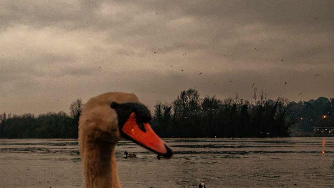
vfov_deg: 33.5
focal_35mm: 34
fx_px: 301
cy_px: 154
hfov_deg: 51.7
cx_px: 38
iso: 1600
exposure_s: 1/125
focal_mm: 14
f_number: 2.8
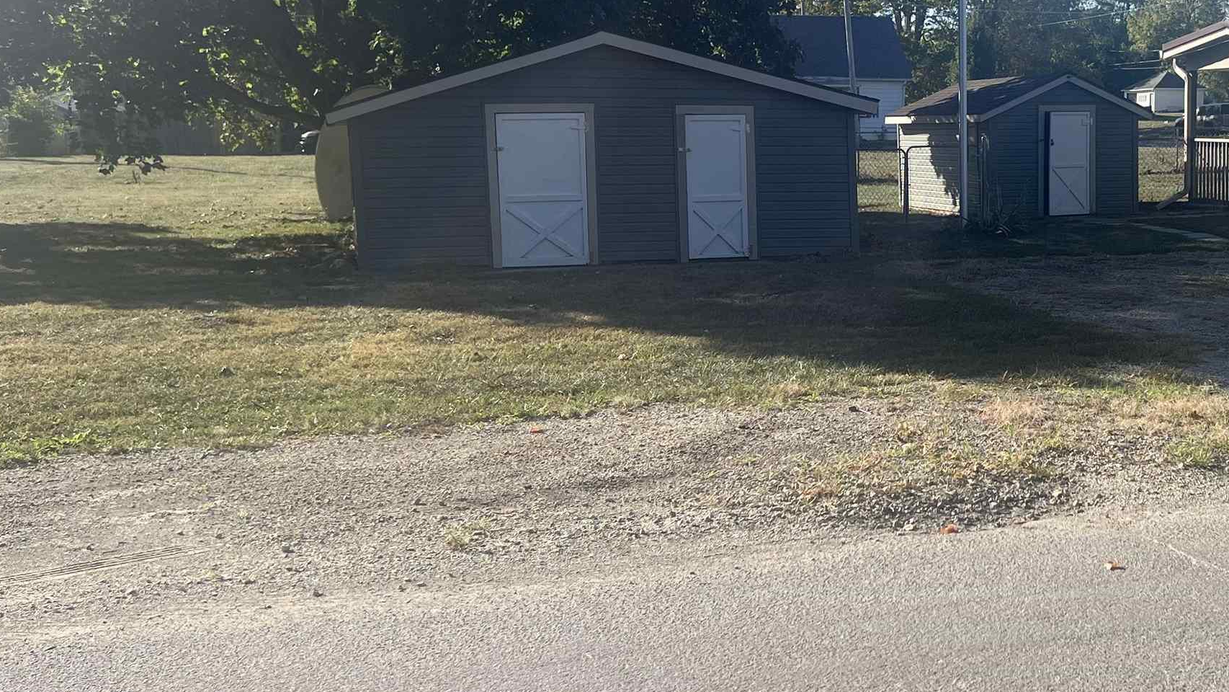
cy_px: 263
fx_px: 1662
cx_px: 963
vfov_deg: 23.4
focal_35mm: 51
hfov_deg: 39.2
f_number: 1.5
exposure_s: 1/2915
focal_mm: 5.7
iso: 50
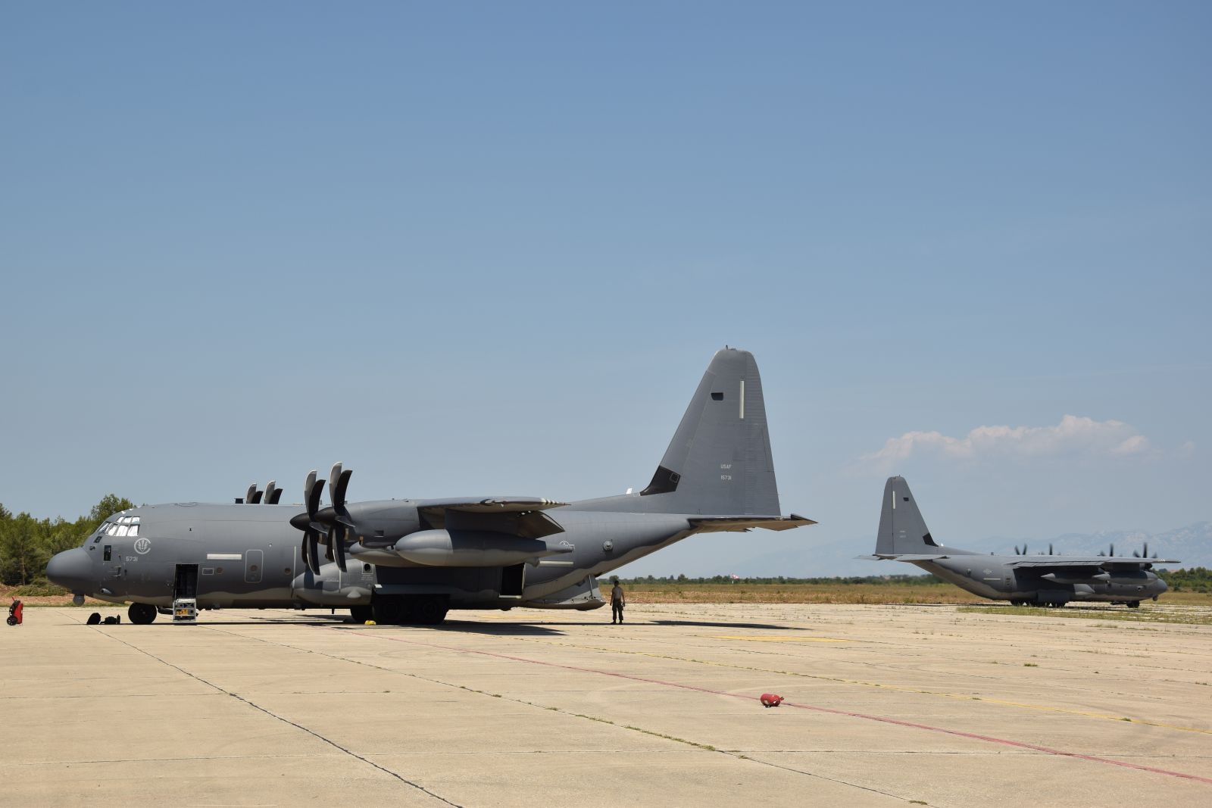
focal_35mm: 63
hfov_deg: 31.9
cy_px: 404
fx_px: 2121
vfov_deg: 21.6
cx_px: 606
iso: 100
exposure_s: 1/320
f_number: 10
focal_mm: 42
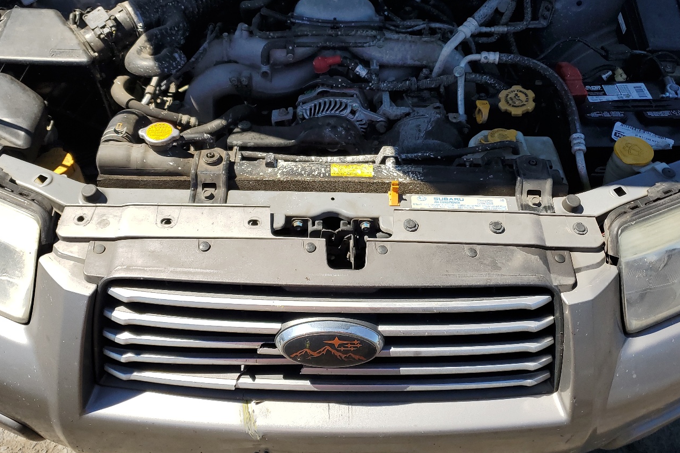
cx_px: 332
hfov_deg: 55.8
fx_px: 642
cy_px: 173
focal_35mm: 34
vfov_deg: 38.6
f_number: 1.5
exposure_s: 1/2000
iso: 50
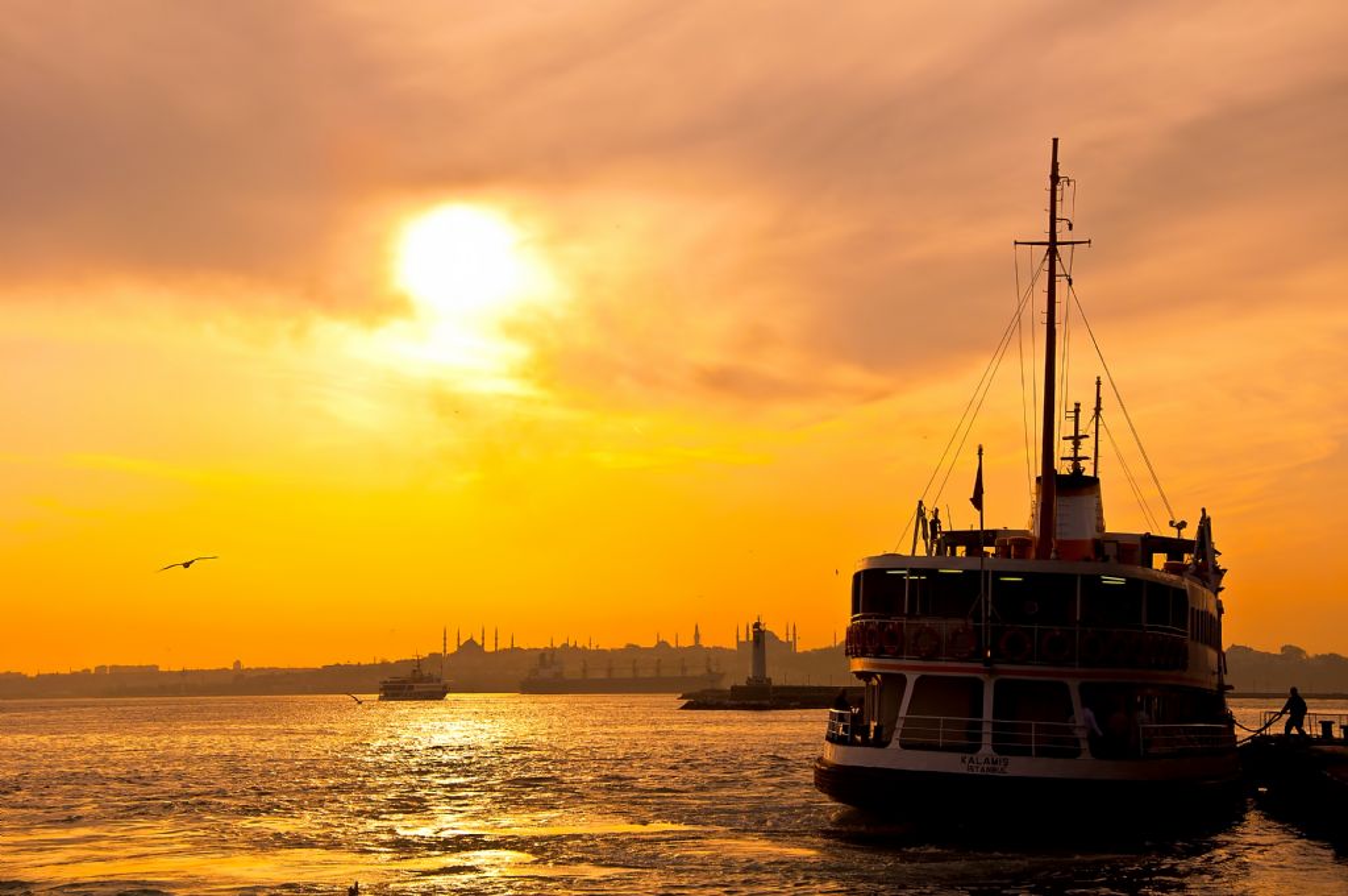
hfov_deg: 27.0
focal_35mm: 75
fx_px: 2805
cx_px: 674
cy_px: 448
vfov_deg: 18.1
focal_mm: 50
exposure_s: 1/1000
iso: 200
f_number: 11
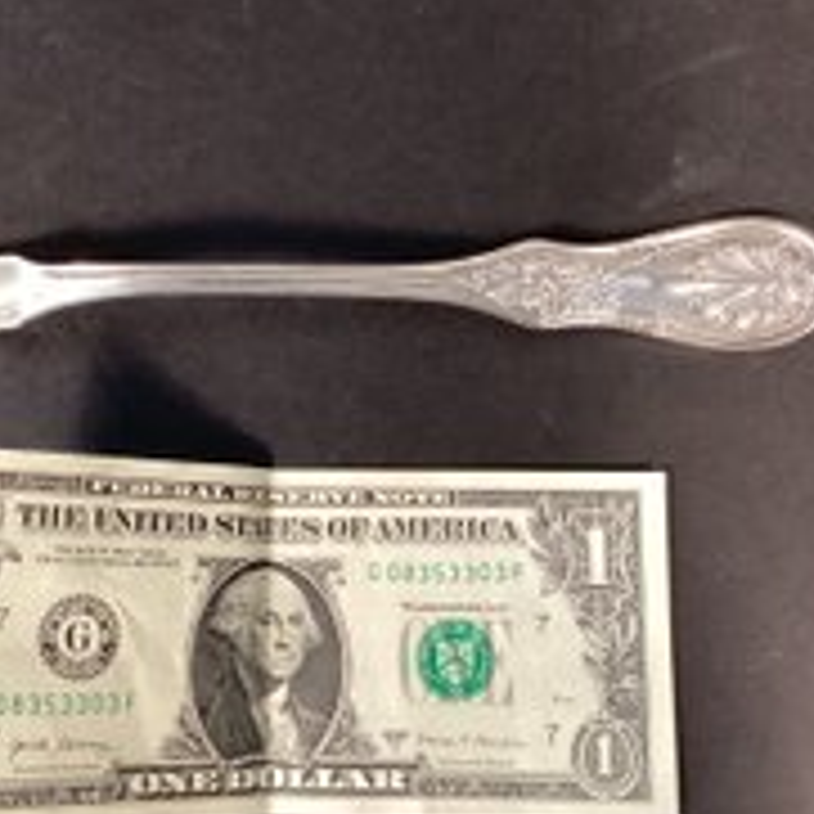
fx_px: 1383
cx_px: 259
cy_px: 411
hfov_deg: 32.5
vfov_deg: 32.8
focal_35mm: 52
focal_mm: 3.3
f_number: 2.4
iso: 250
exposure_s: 1/60
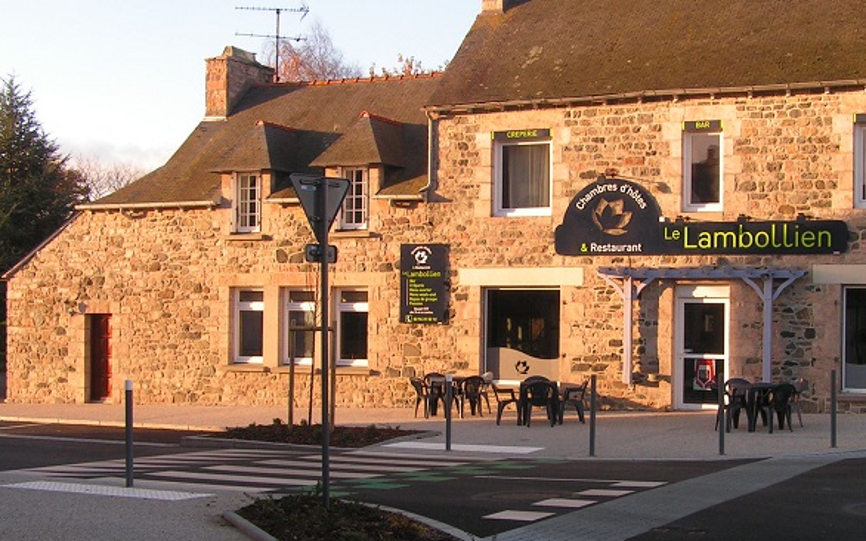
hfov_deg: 36.5
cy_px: 297
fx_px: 1298
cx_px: 585
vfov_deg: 23.5
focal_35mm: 55
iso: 50
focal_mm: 6.3
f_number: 4.5
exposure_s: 1/100
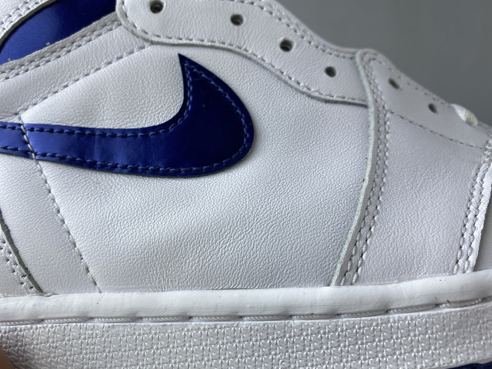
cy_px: 191
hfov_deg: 65.3
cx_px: 246
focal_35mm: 27
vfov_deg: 51.3
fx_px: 384
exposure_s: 1/101
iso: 32
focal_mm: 4.25
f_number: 1.8
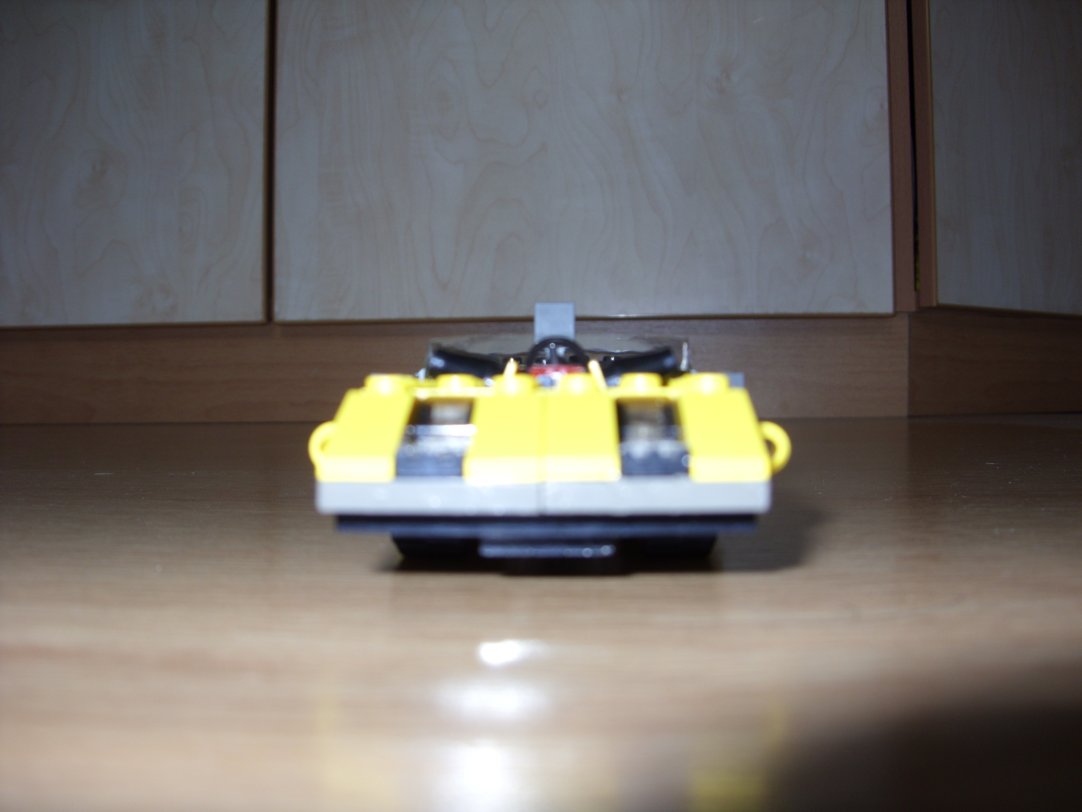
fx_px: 1188
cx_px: 541
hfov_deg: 49.0
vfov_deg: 37.7
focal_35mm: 38
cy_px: 406
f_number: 2.8
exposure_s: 1/30
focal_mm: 6.3
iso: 50
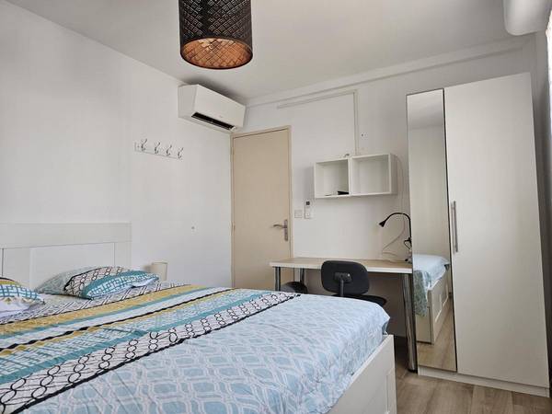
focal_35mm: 23
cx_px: 276
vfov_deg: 58.9
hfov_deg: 73.9
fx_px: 367
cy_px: 207
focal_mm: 5.4
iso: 125
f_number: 1.8
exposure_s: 1/180
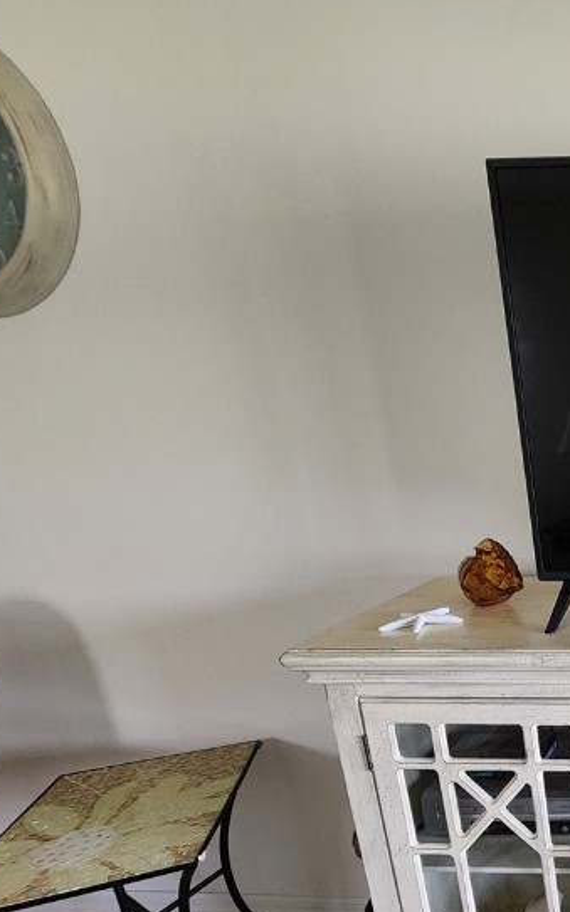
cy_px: 600
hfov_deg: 31.1
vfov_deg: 68.7
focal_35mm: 26
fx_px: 647
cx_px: 809
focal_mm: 2.2
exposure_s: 1/60
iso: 400
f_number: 2.2
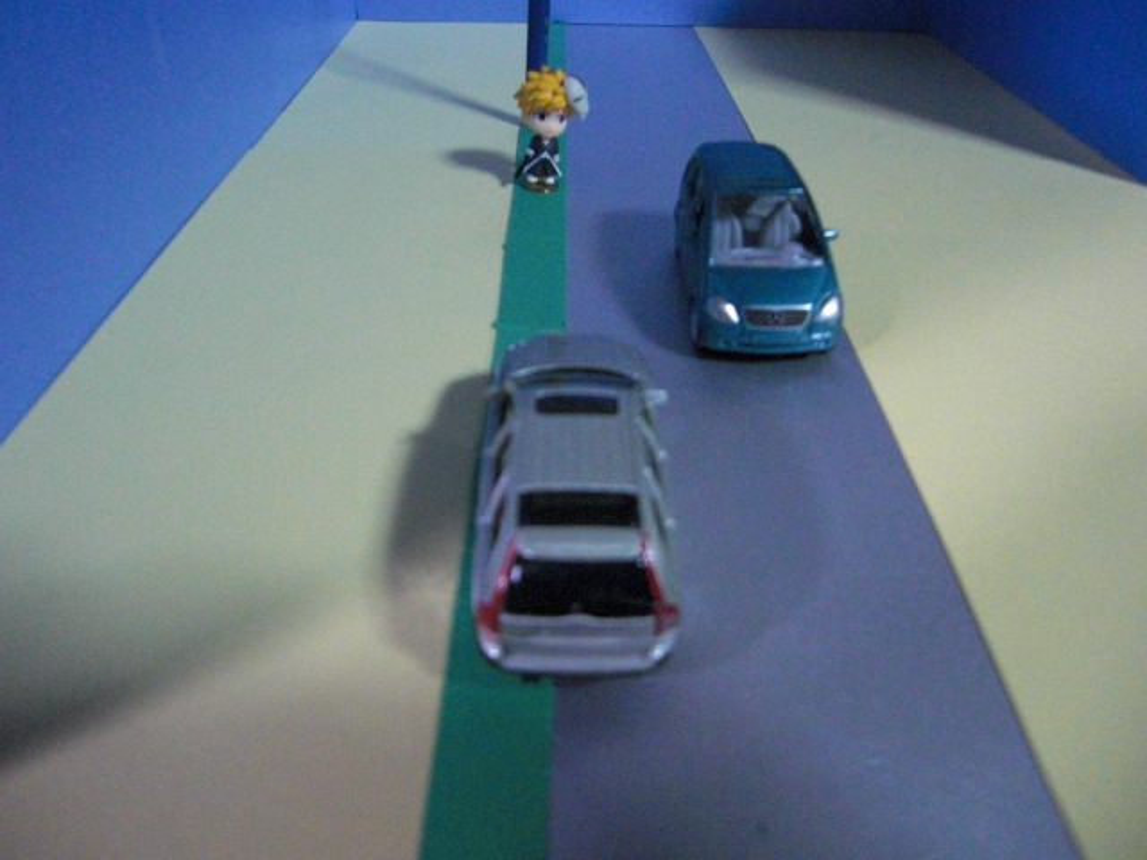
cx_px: 574
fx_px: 928
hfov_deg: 63.4
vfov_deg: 49.7
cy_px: 430
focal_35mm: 28
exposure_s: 1/40
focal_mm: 4.9
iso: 800
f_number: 2.6
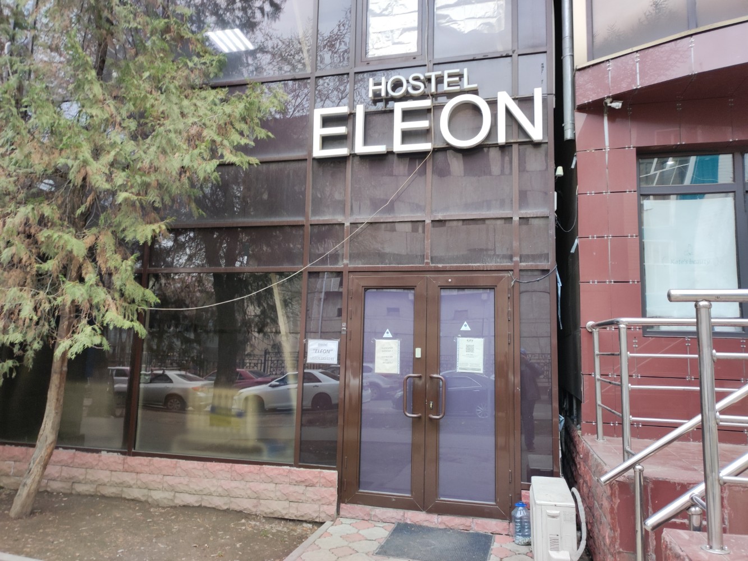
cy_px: 280
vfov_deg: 54.9
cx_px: 374
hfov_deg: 69.4
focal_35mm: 25
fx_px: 540
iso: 284
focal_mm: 4.7
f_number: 1.79
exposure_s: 1/50
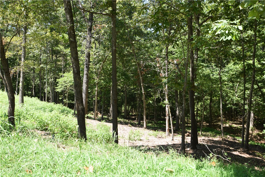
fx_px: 265
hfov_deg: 53.1
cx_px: 132
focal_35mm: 36
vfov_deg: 36.9
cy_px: 88
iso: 100
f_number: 5.6
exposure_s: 1/125
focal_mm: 24
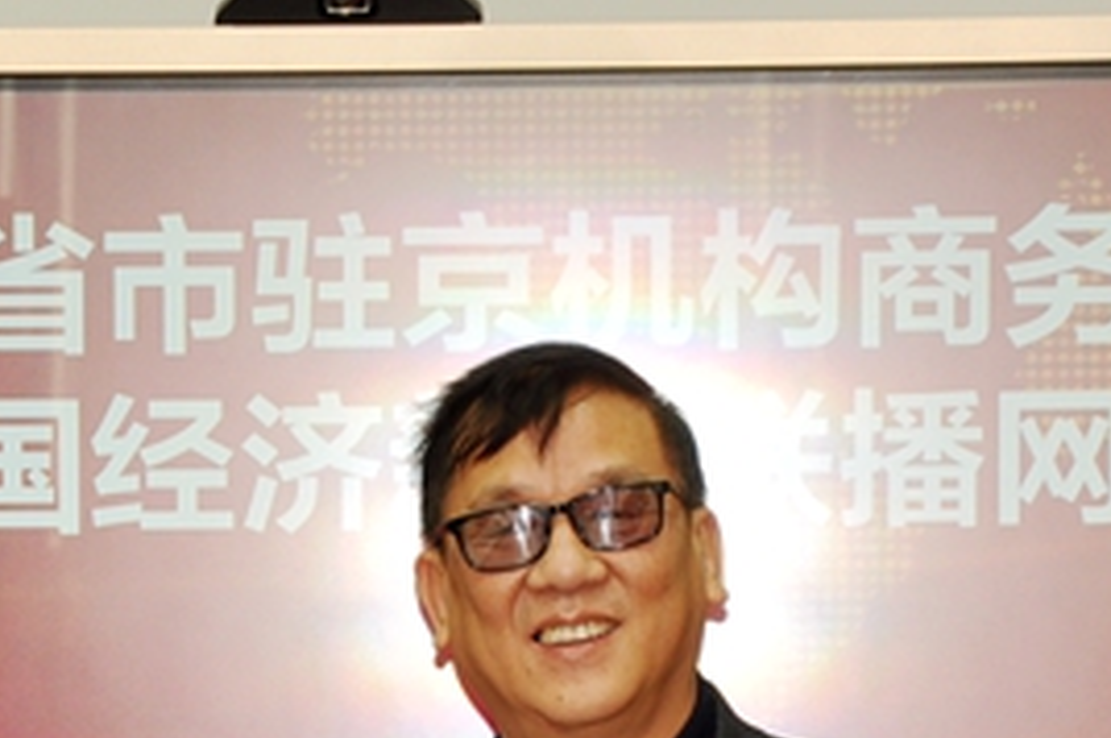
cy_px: 848
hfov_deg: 5.4
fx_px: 11728
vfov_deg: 3.6
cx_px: 269
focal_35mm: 380
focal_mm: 85
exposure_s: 1/60
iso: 220
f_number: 5.6
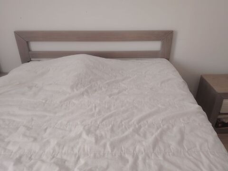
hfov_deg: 61.7
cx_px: 114
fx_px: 191
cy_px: 86
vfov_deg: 48.2
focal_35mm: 29
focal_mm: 5.25
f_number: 1.75
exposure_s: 1/100
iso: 197
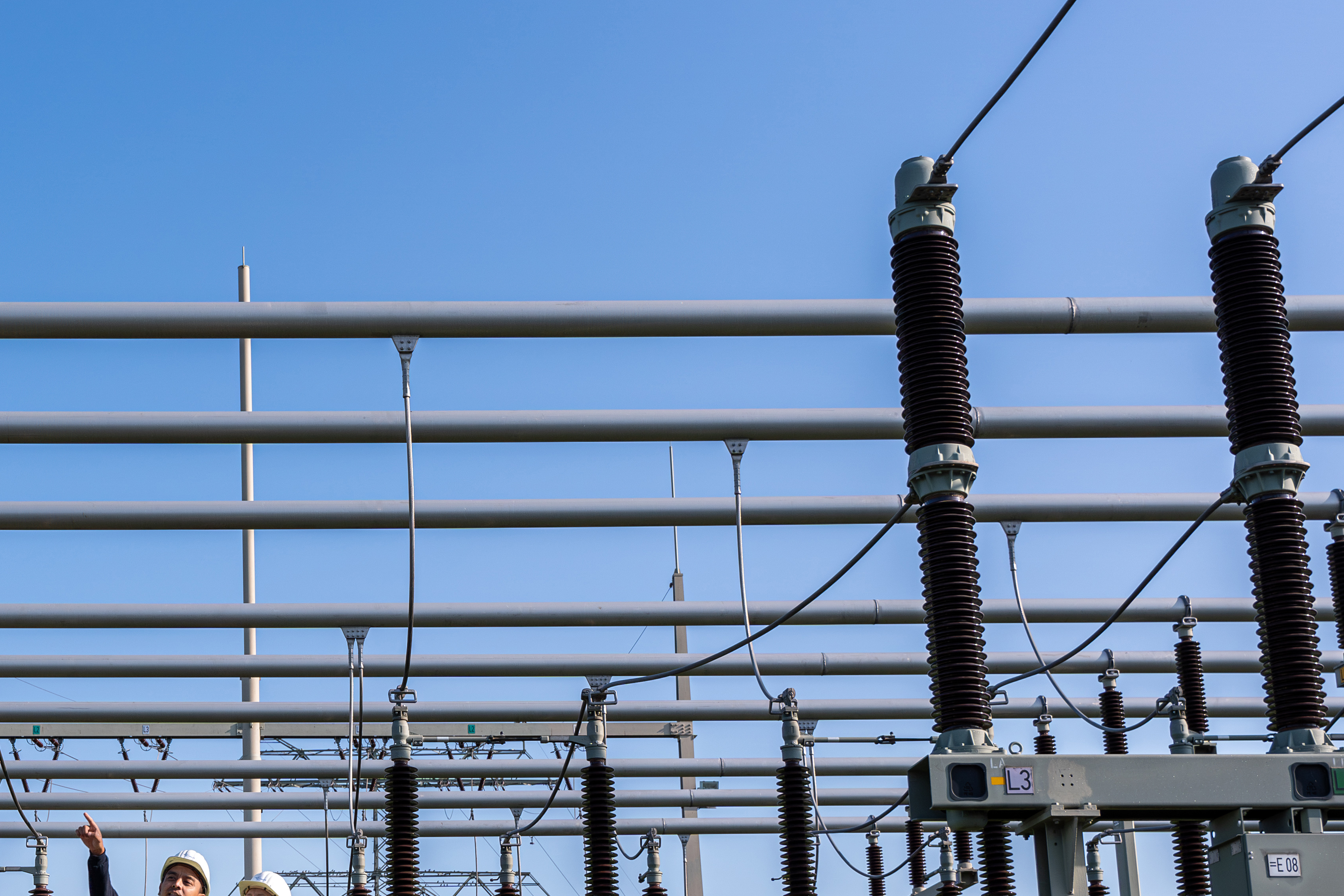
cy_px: 726
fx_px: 2266
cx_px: 242
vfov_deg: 22.1
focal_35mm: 61
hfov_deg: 32.0
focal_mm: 34.4
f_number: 4
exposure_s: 1/3200
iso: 200
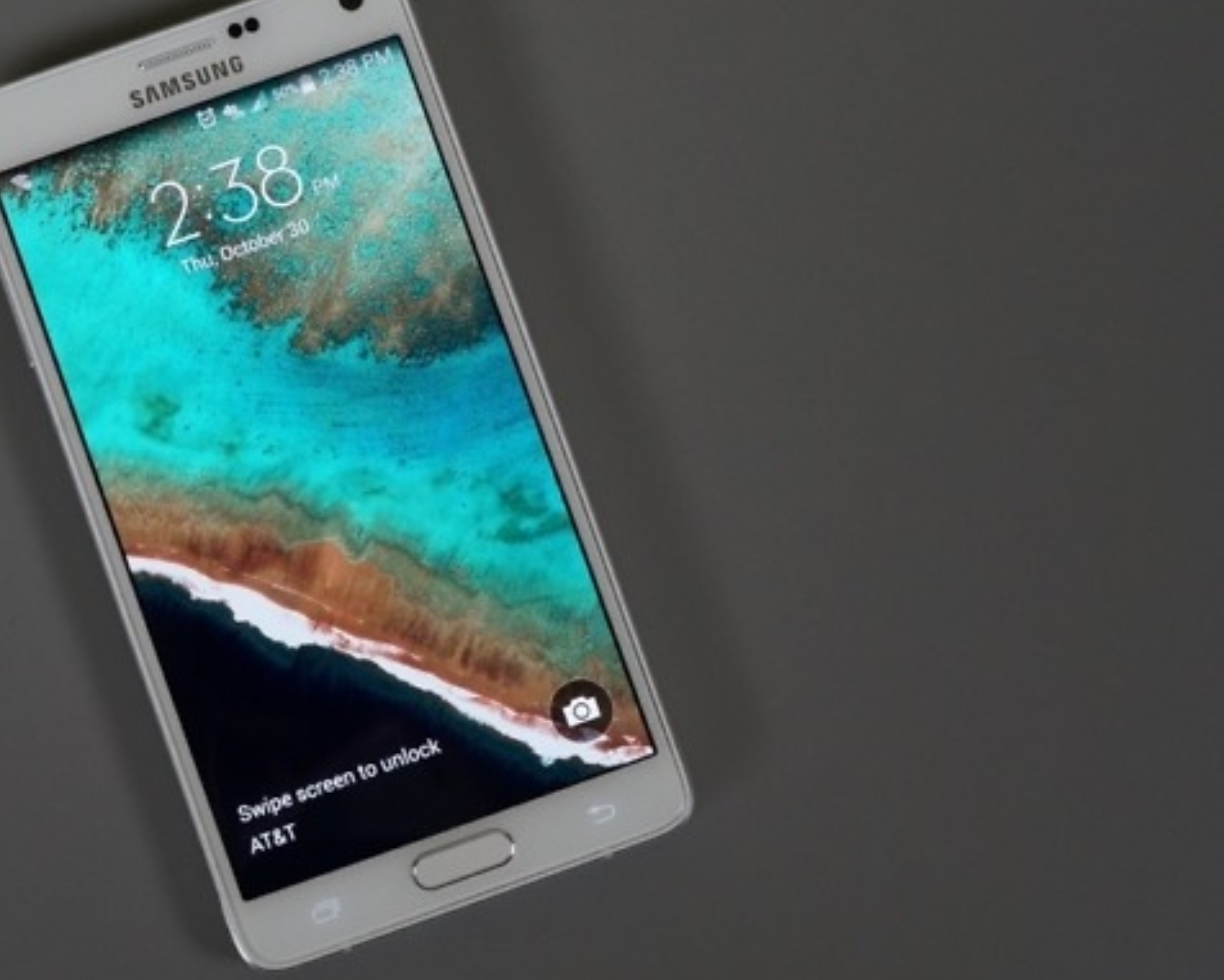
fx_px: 2464
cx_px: 324
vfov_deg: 22.5
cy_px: 509
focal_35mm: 68
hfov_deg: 27.6
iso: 640
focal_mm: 30
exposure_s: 1/60
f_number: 7.1
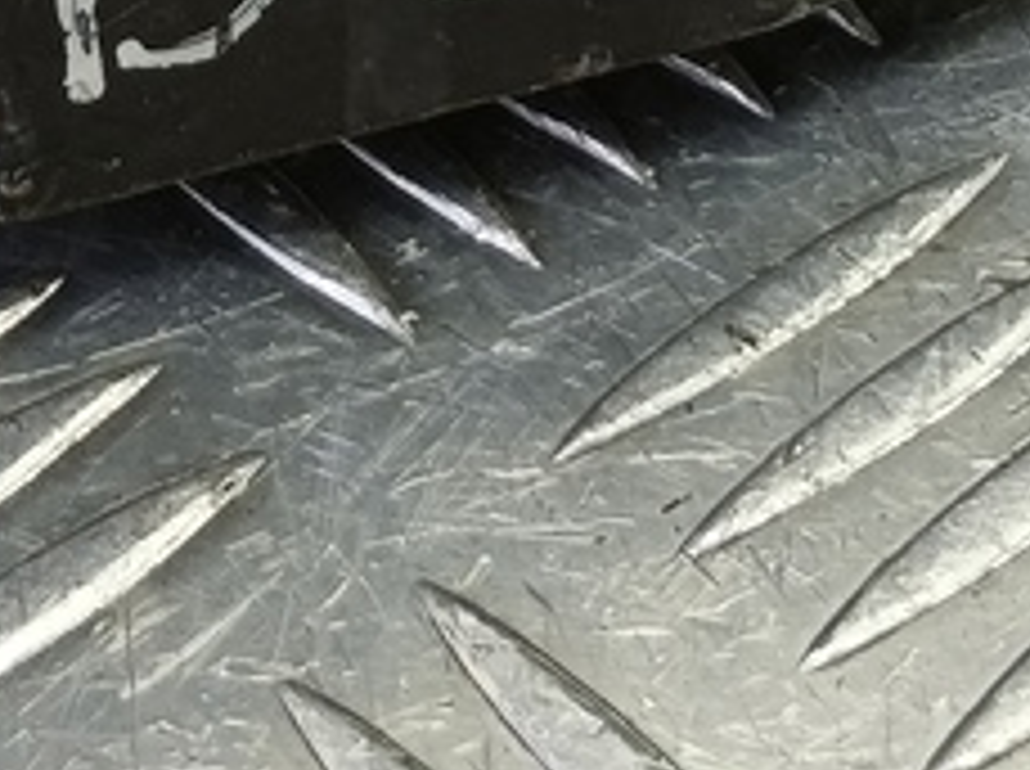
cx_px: 580
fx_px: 3060
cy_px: -752
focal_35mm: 103
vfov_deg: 12.6
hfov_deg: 19.1
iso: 156
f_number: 1.6
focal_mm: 4.11
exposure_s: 1/50
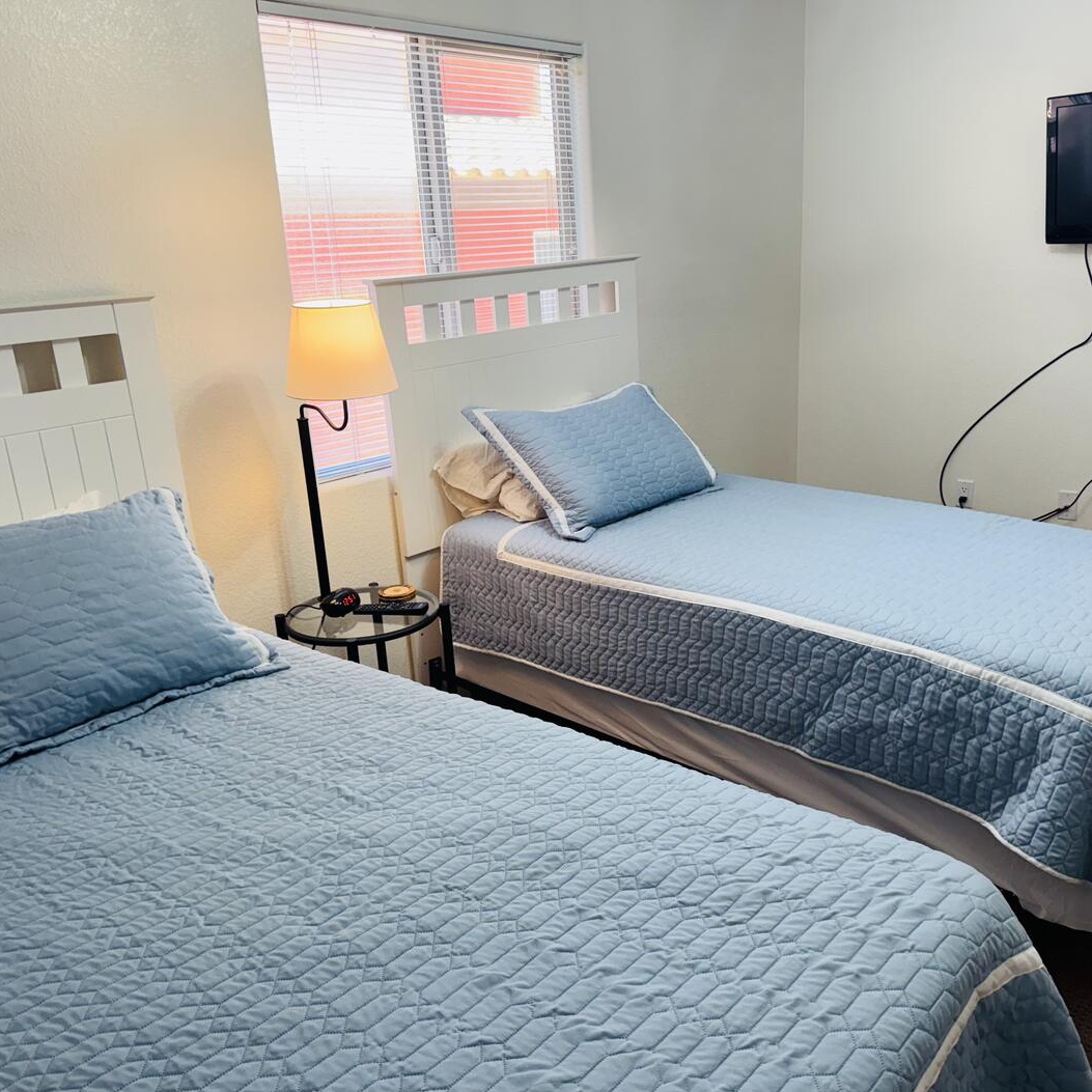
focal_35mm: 29
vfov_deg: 55.6
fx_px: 1035
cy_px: 552
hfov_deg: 55.5
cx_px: 594
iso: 125
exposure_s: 1/120
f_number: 1.78
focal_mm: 6.76
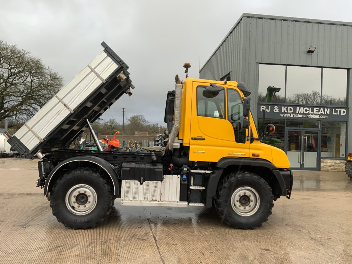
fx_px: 295
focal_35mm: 29
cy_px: 132
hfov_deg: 61.7
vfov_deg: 48.2
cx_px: 176
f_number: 1.8
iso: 16
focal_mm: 3
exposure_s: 1/176
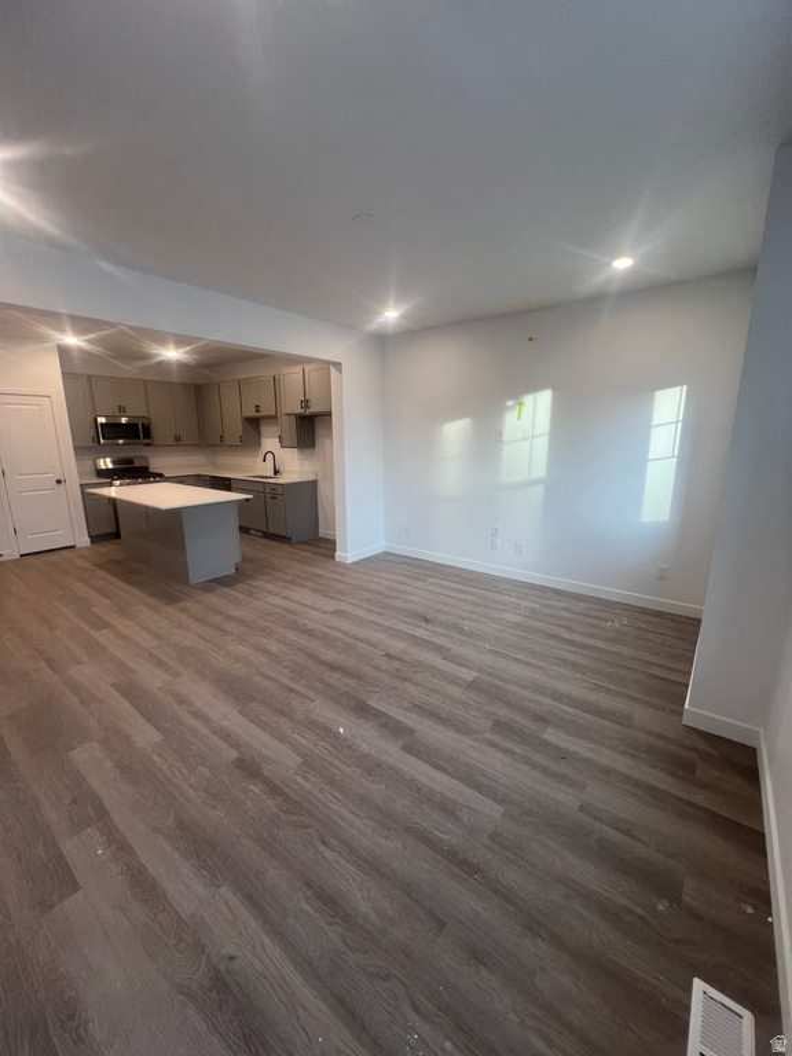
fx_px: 397
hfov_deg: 89.9
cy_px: 528
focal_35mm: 13
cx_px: 396
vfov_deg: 106.2
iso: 80
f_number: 1.8
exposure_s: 1/120
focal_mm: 1.57
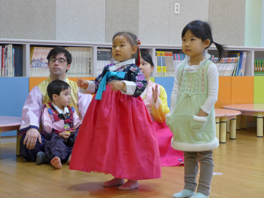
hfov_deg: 21.8
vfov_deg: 16.4
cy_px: 99
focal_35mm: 90
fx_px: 686
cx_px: 132
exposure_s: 1/100
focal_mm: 17.7
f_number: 2.3
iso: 400
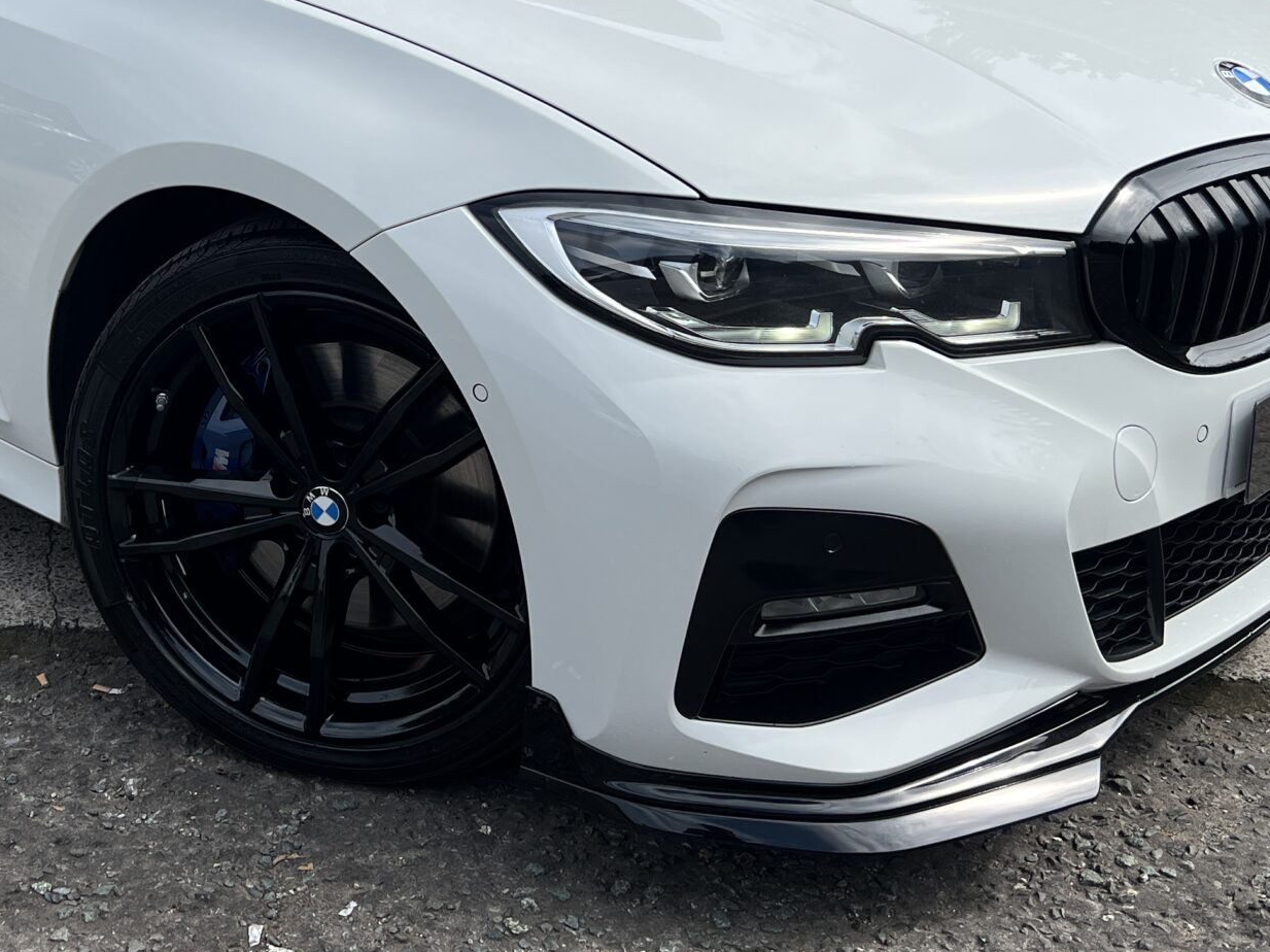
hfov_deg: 34.6
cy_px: 306
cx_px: 278
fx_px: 1981
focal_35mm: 54
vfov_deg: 26.8
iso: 50
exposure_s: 1/3257
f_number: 1.5
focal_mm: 5.7
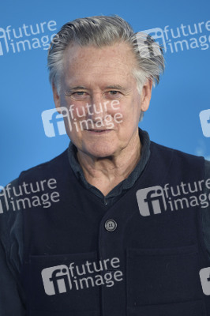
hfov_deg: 6.9
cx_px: 105
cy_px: 158
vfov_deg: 10.3
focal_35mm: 200
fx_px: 1753
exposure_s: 1/320
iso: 800
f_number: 3.5
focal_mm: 200
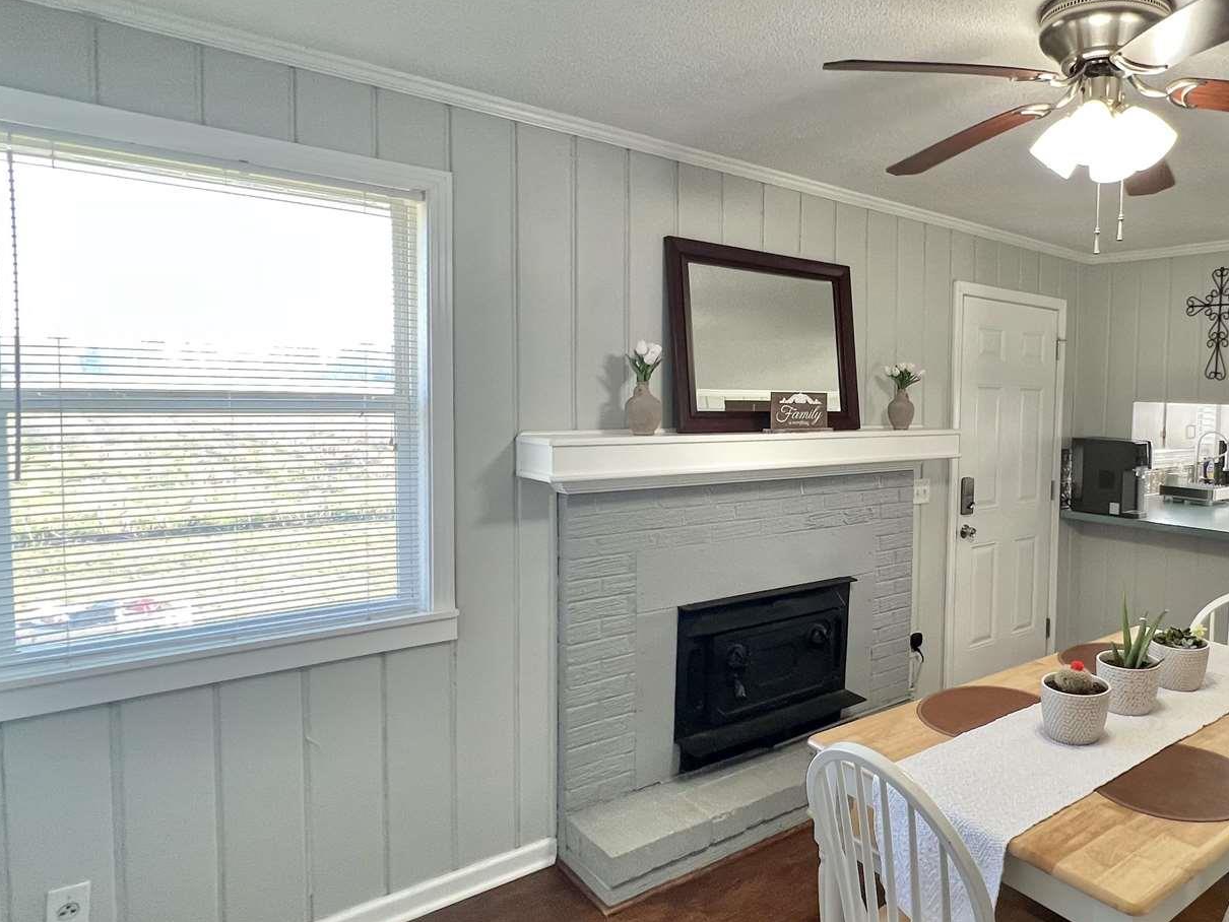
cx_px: 921
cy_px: 445
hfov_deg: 71.2
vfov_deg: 61.1
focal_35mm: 22
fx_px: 781
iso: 125
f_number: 1.8
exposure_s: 1/60
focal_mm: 1.57
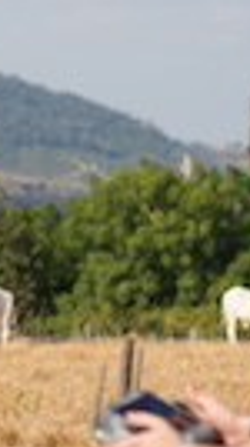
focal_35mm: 498
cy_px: -42
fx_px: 5891
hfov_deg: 2.4
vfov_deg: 4.3
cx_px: -230
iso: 100
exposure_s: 1/1600
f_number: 3.2
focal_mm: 85
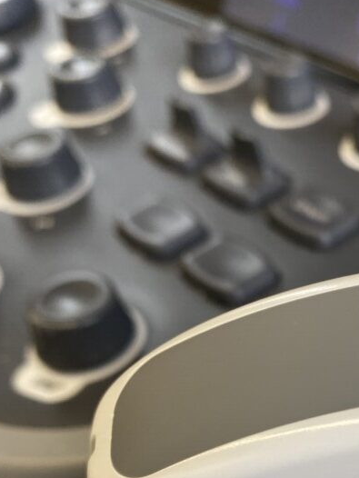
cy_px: 446
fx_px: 788
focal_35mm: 57
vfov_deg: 31.9
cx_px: 354
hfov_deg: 24.6
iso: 80
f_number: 1.8
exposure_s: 1/100
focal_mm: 4.25
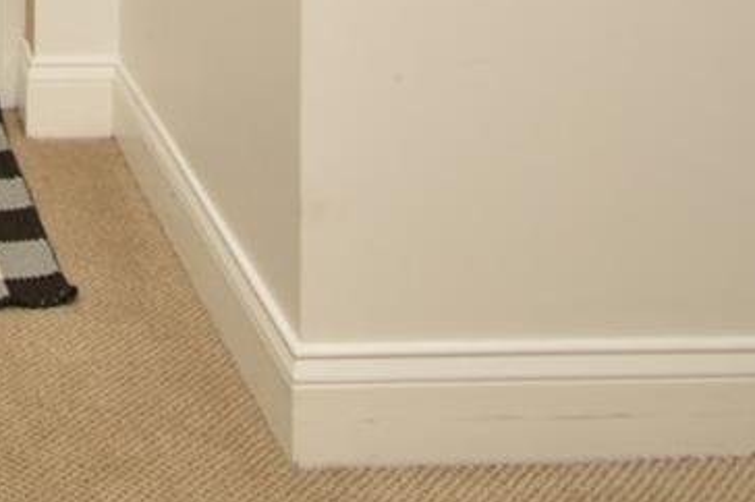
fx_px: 1383
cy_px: -498
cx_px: -207
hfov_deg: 26.3
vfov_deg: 16.1
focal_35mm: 66
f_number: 4.5
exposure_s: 1/60
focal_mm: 10
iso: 100
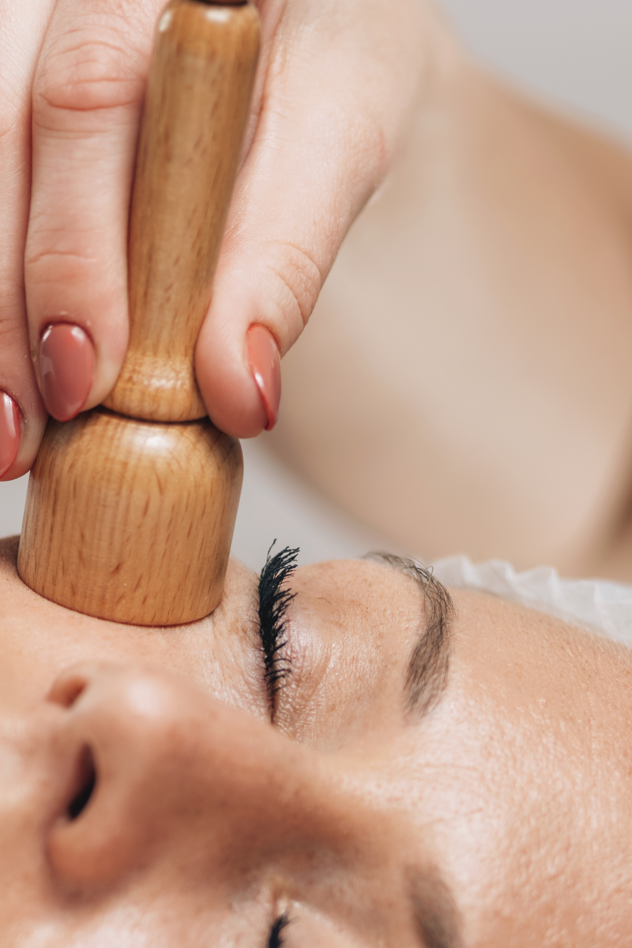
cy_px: 749
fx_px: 5898
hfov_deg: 6.1
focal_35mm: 224
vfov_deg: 9.2
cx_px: 233
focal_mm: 105
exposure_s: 1/200
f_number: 3.5
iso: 64
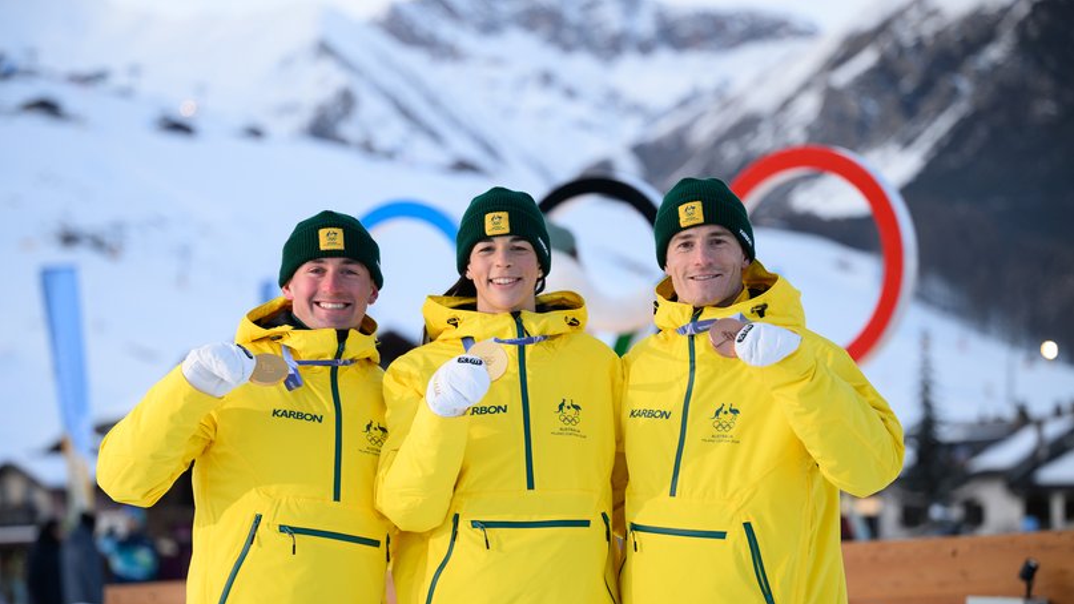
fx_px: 2933
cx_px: 536
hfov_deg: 20.7
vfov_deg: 11.8
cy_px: 358
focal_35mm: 103
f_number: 2.8
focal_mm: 98
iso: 400
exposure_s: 1/400
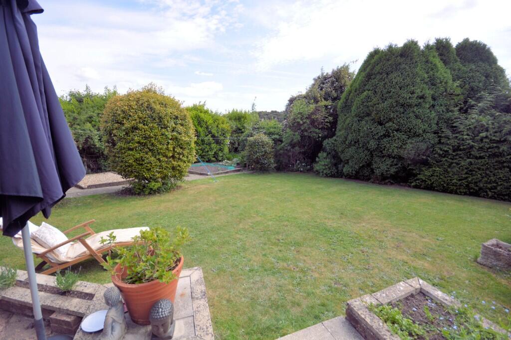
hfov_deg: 100.4
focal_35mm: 15
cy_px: 170
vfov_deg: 77.3
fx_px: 213
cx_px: 256
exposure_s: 1/500
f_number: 8
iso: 400
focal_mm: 10
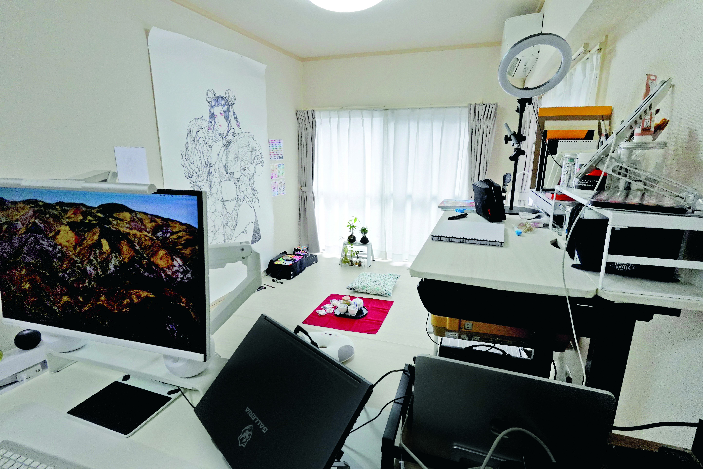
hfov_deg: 90.0
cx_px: 352
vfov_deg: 67.4
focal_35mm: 18
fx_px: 351
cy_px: 234
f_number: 5.6
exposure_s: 1/80
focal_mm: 6.9
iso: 640
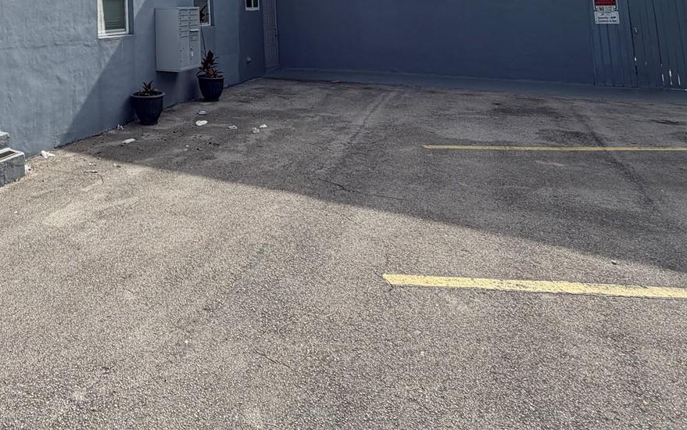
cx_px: 124
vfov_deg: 38.5
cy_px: -38
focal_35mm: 27
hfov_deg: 61.9
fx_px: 506
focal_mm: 2.22
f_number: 2.2
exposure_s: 1/770
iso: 32
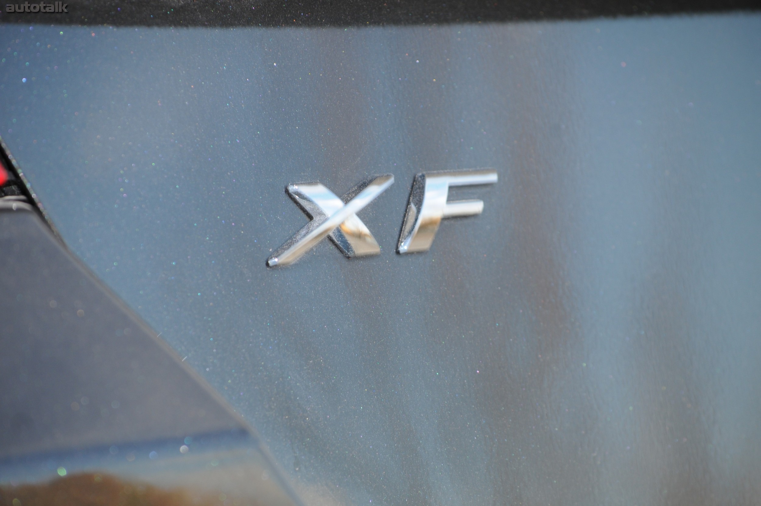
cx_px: 380
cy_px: 253
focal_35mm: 183
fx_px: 3864
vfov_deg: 7.5
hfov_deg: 11.2
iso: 250
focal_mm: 122
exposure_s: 1/60
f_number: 8
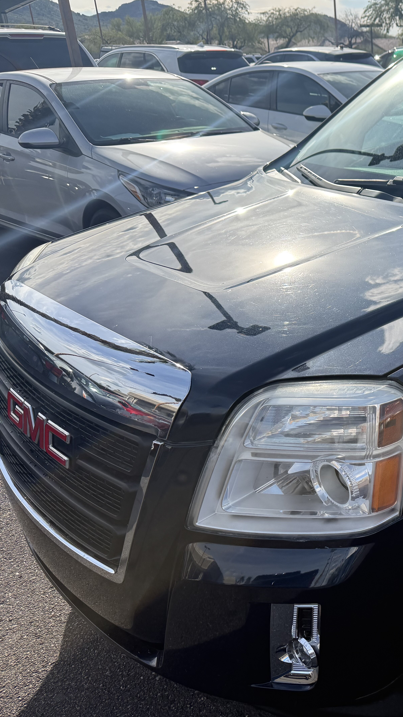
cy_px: 357
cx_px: 449
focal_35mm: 35
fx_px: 665
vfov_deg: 56.6
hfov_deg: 30.1
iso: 100
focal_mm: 6.76
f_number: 1.78
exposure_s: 1/4673
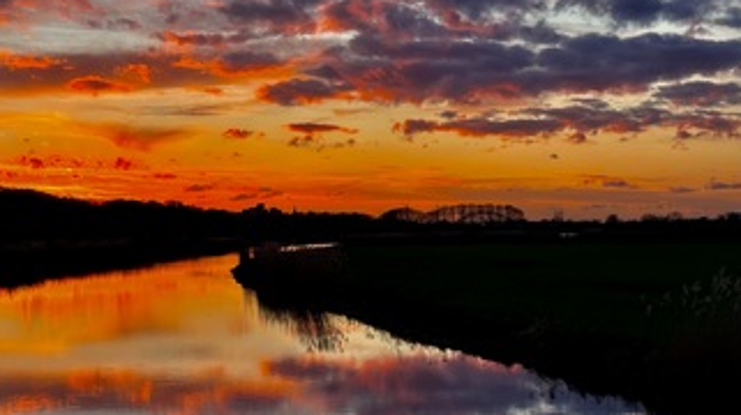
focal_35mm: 75
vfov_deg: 16.1
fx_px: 1473
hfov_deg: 28.2
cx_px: 325
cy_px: 220
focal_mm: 6.86
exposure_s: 1/594
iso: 64
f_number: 1.78
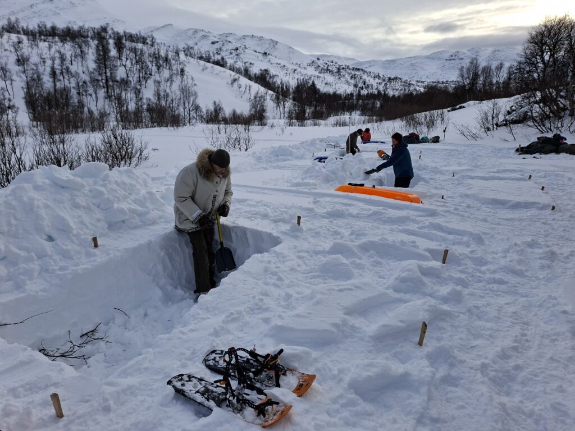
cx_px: 288
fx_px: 382
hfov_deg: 73.9
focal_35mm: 23
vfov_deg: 58.9
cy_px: 216
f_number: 1.8
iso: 50
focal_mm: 5.54
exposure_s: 1/1041
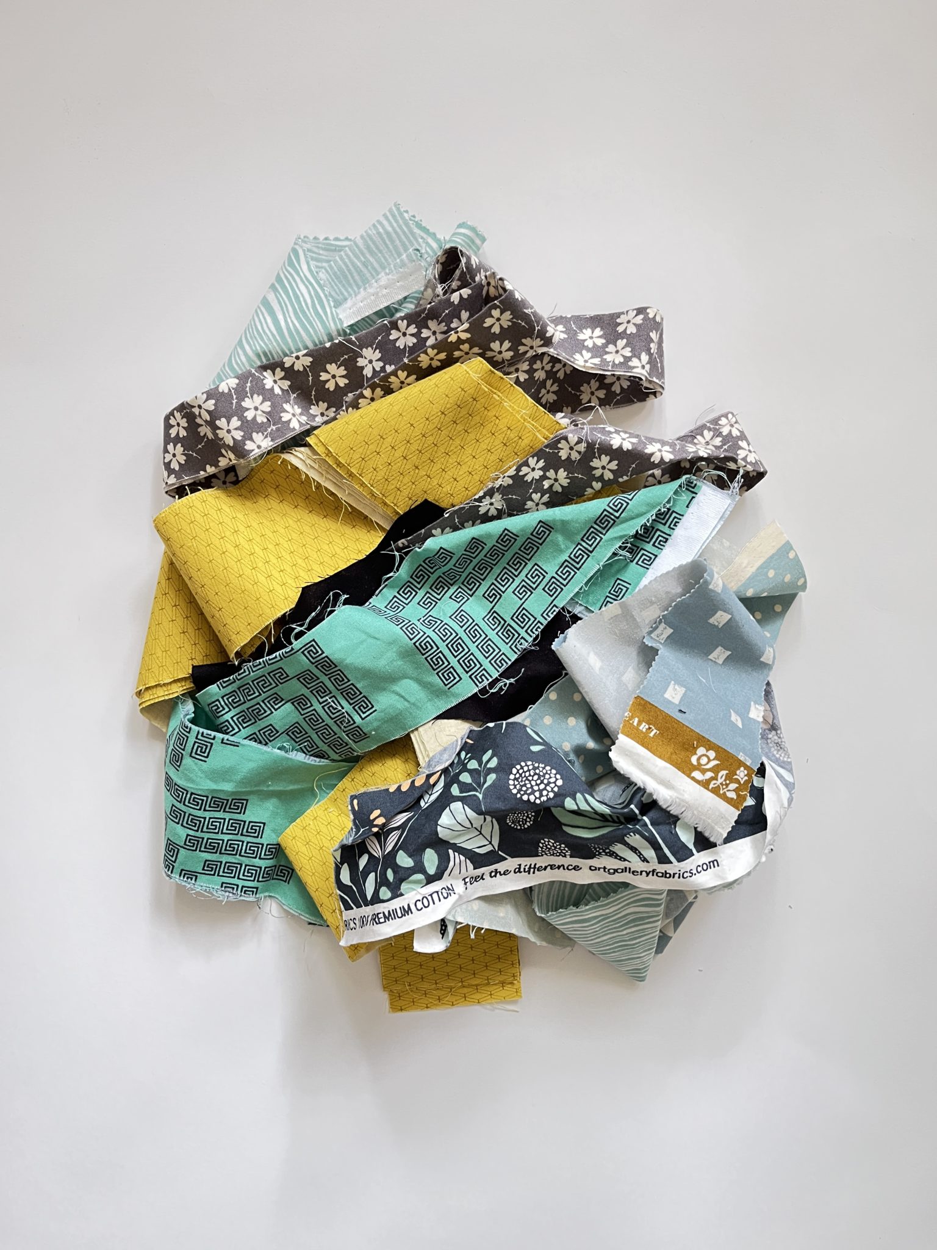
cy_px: 625
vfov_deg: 67.3
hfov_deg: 53.1
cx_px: 468
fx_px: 938
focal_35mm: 26
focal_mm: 5.1
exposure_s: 1/60
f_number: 1.6
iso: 500
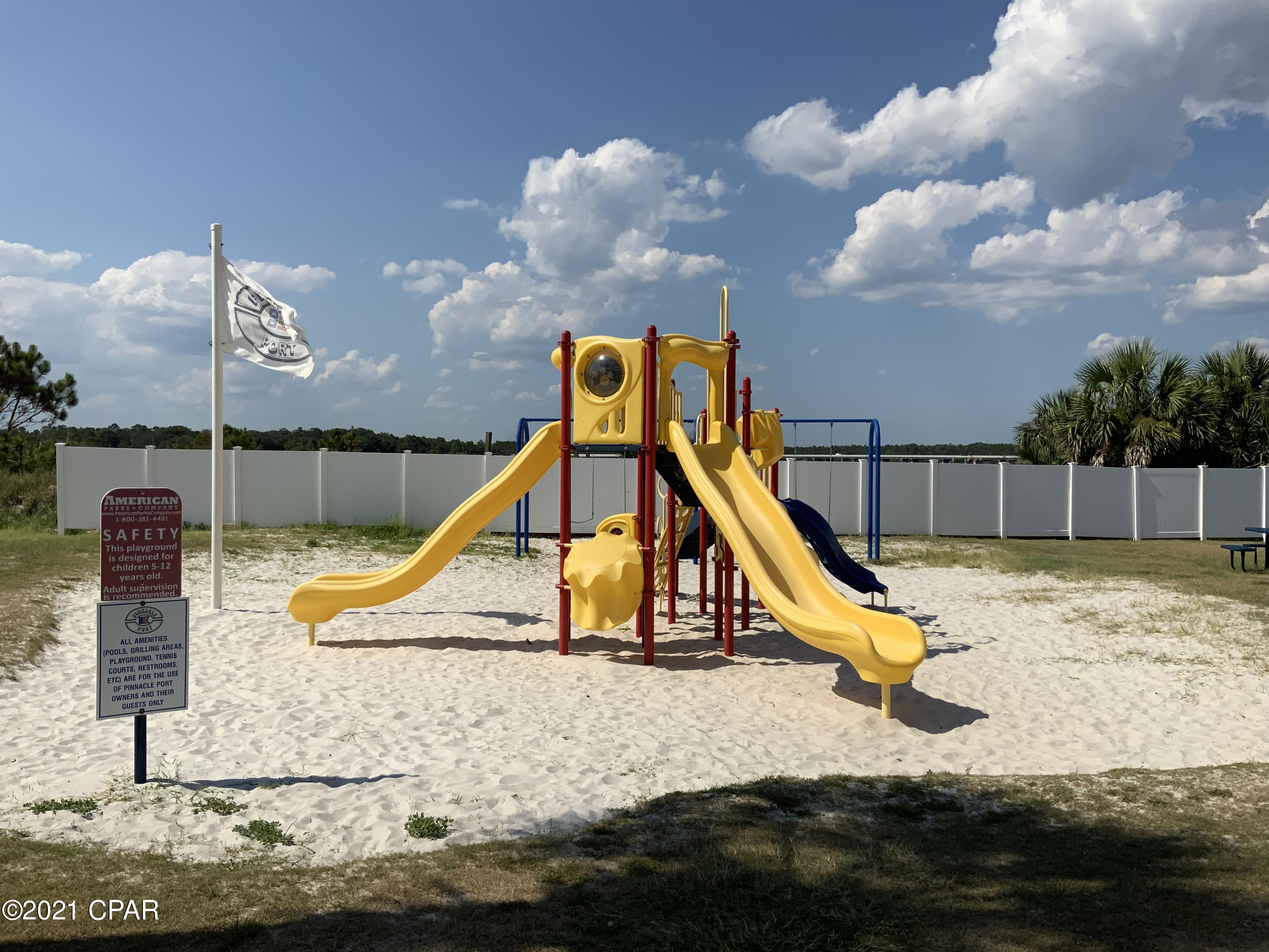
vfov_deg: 48.2
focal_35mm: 29
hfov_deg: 61.7
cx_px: 634
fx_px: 1063
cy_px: 476
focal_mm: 3
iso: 20
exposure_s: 1/5263
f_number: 1.8
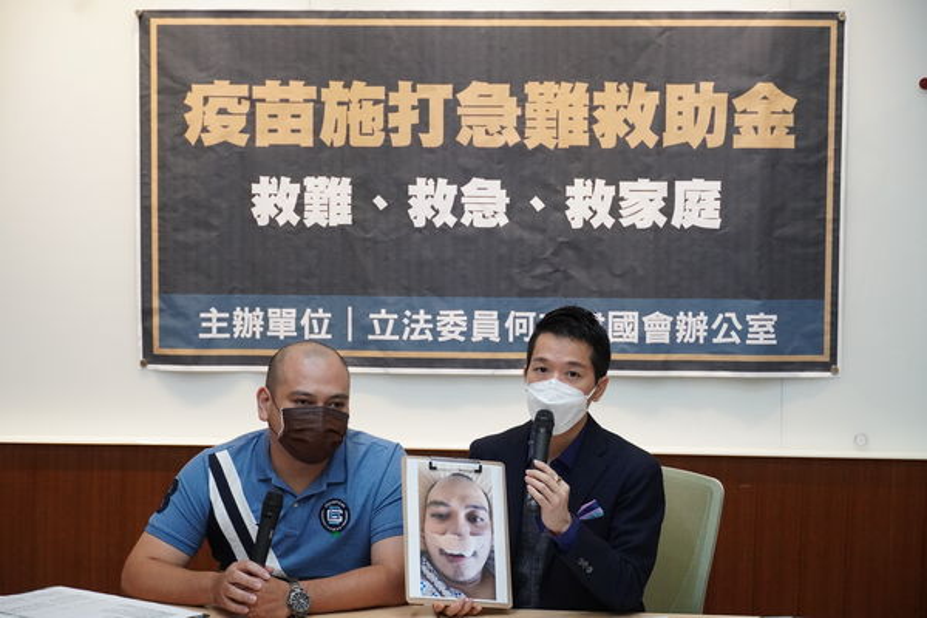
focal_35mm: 90
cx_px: 464
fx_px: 2317
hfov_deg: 22.6
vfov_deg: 15.2
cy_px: 309
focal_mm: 60
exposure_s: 1/200
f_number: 5.6
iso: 4000
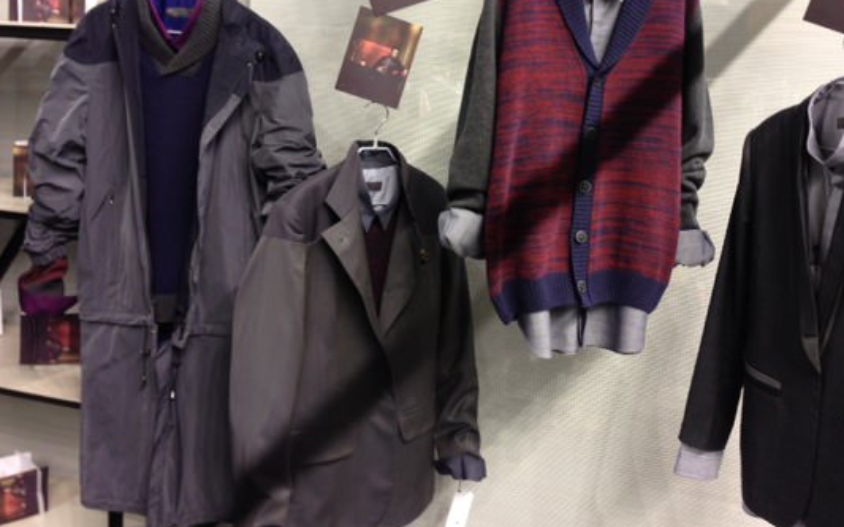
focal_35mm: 42
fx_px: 966
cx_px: 505
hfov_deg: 46.9
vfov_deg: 30.3
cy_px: 182
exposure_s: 1/20
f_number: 2.4
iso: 80
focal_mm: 4.13
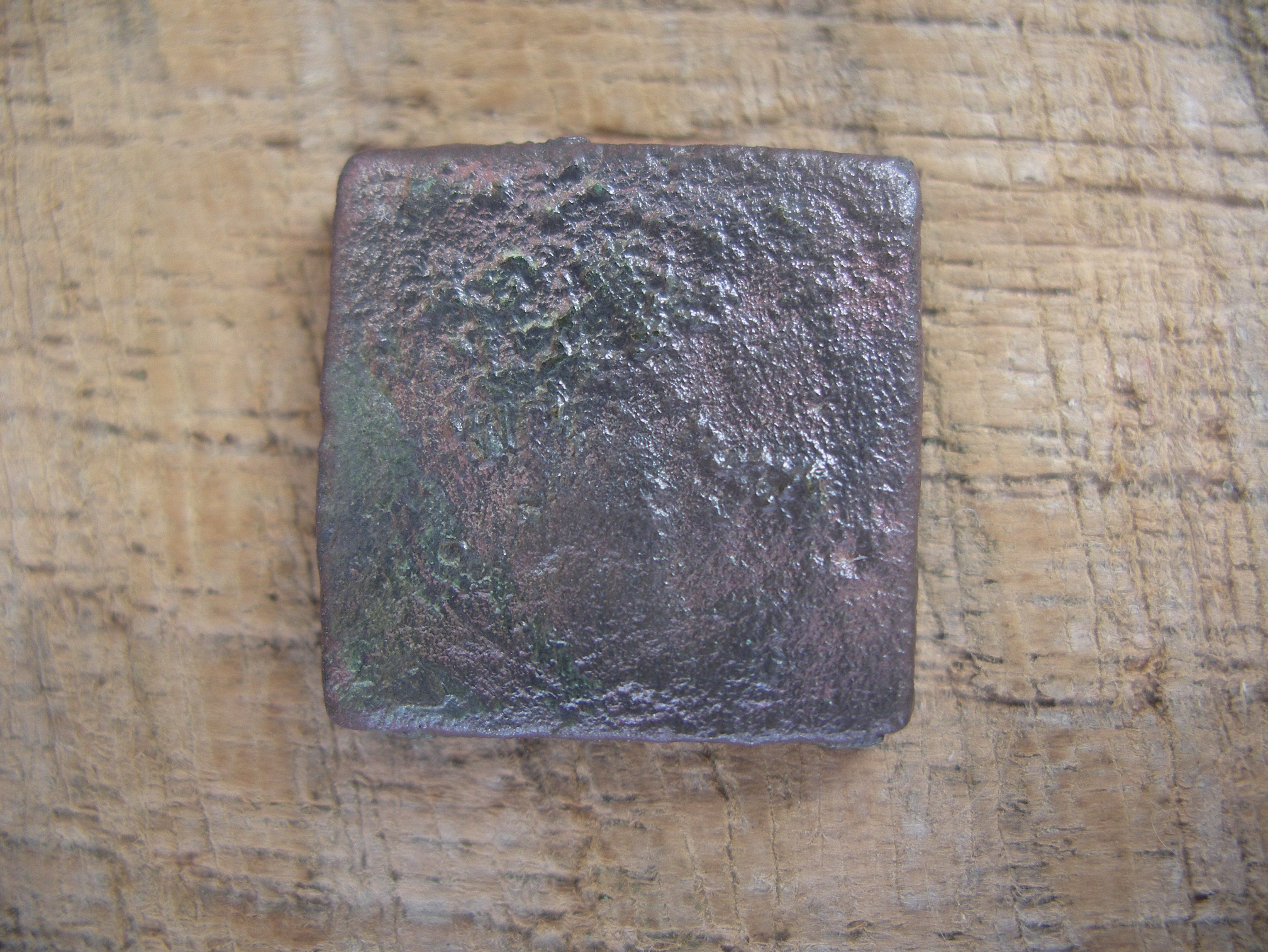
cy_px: 476
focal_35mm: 37
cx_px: 634
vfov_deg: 38.7
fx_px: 1356
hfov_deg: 50.1
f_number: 2.8
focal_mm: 7.8
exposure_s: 1/40
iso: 100
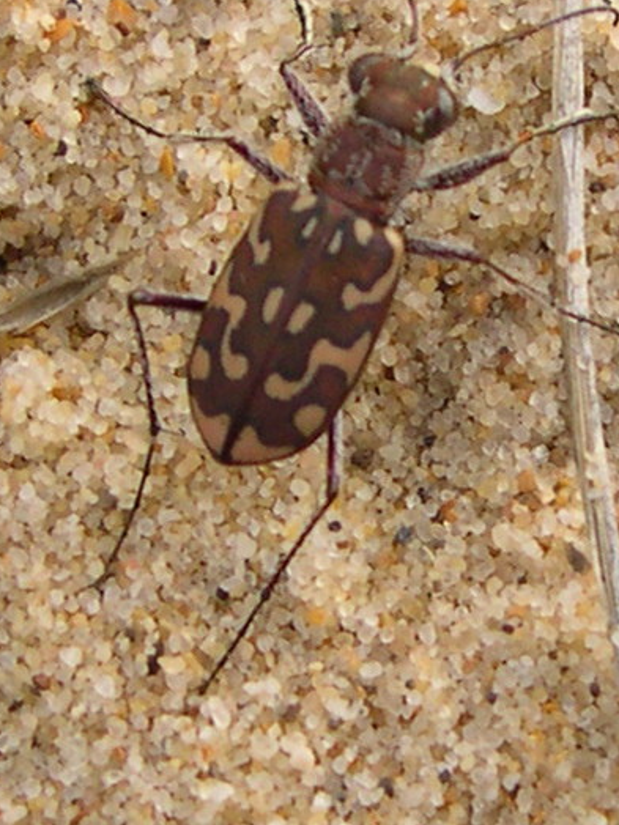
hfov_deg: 25.2
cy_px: 258
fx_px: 1383
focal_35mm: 58
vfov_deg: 32.9
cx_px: 335
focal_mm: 8
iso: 100
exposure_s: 1/651
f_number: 2.8
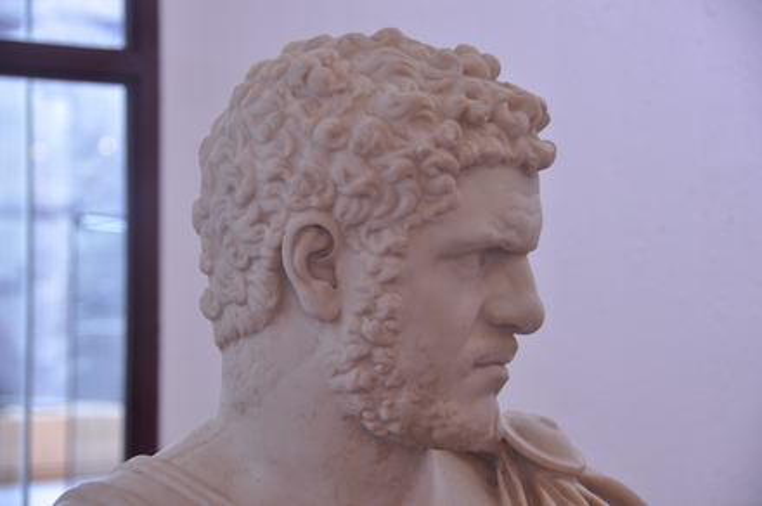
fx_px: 2219
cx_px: 381
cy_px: 253
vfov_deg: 13.0
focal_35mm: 105
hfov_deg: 19.5
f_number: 5
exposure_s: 1/80
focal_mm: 70
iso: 640
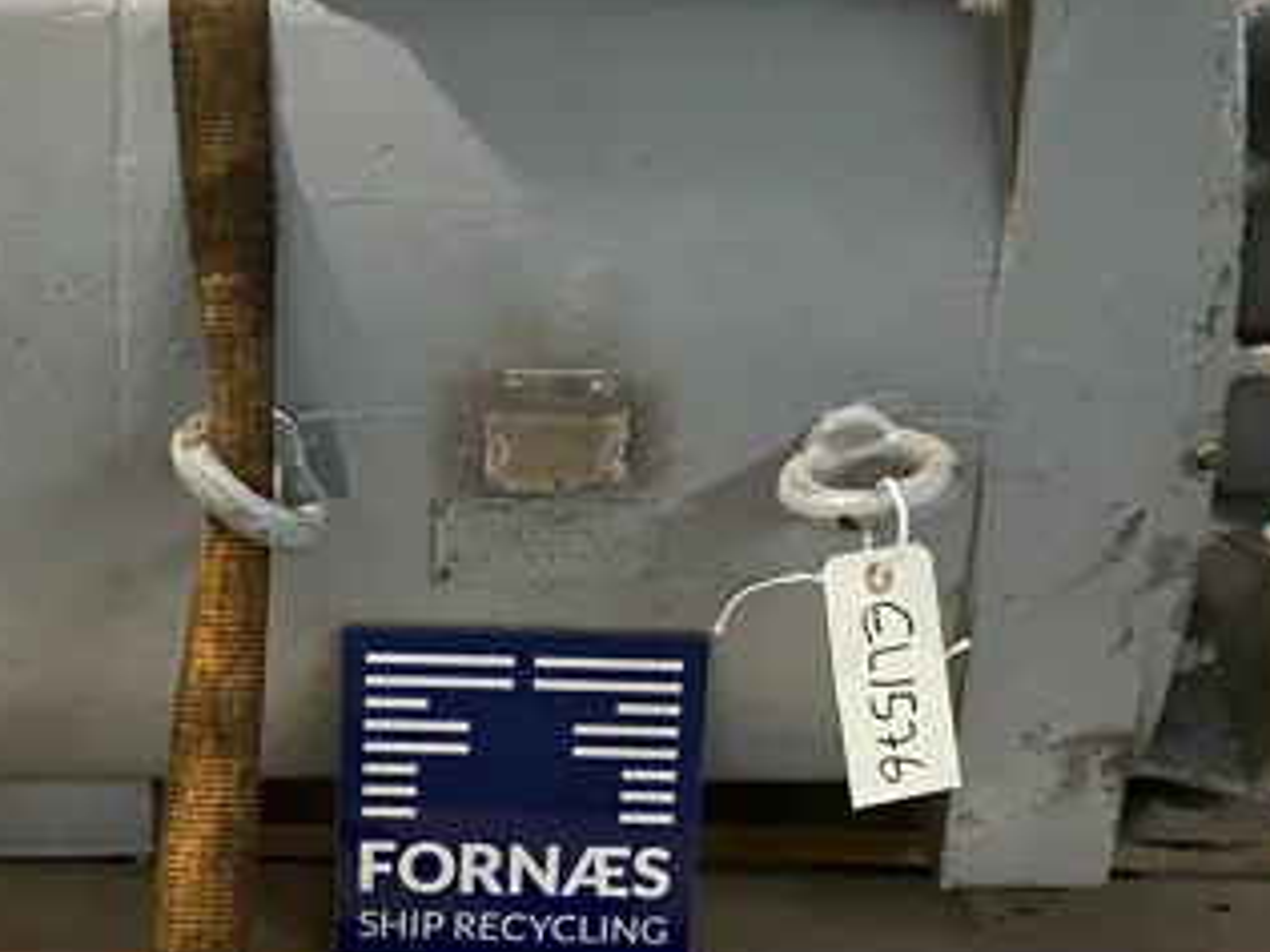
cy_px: 372
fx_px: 1871
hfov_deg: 37.2
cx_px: 450
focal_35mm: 51
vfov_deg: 28.5
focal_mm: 4.25
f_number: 1.8
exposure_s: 1/50
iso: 400
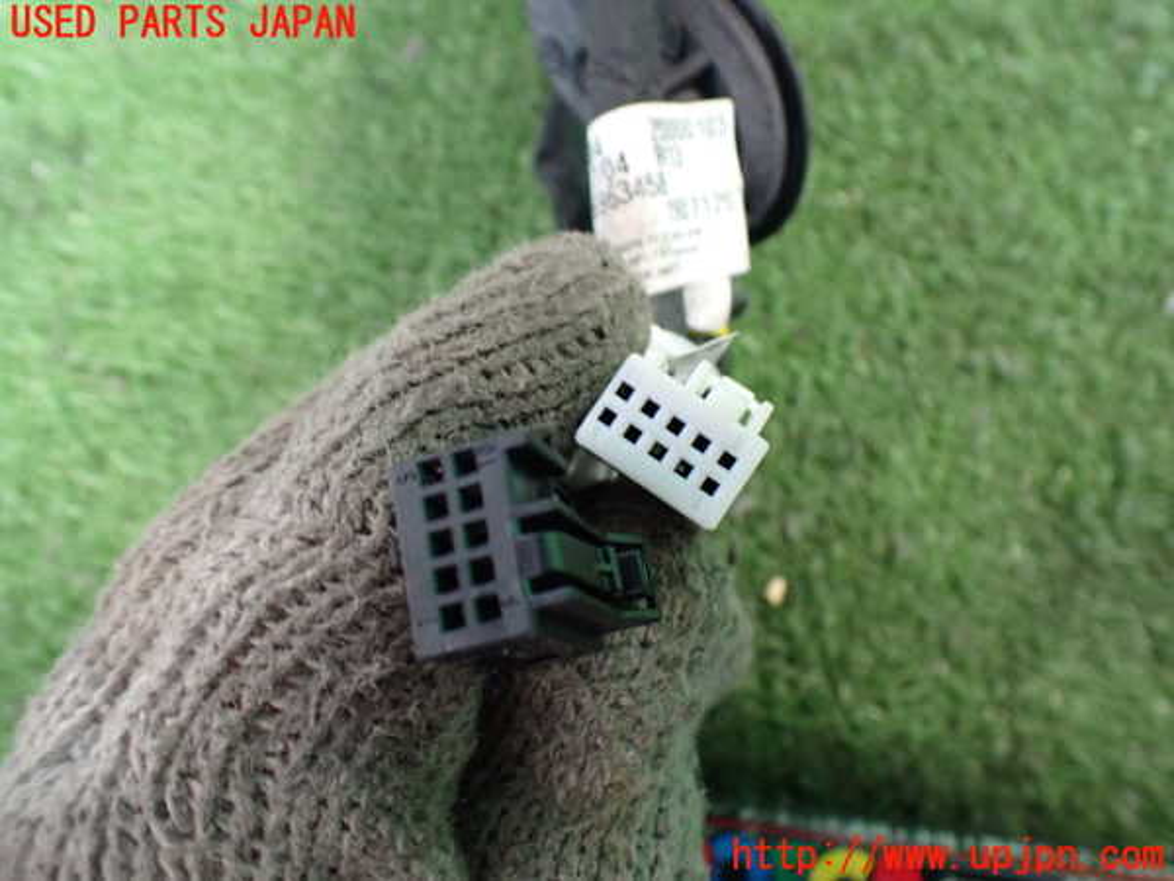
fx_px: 1017
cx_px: 587
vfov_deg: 46.8
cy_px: 440
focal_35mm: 30
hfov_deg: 60.0
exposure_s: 1/40
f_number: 2.3
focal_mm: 5.4
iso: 800
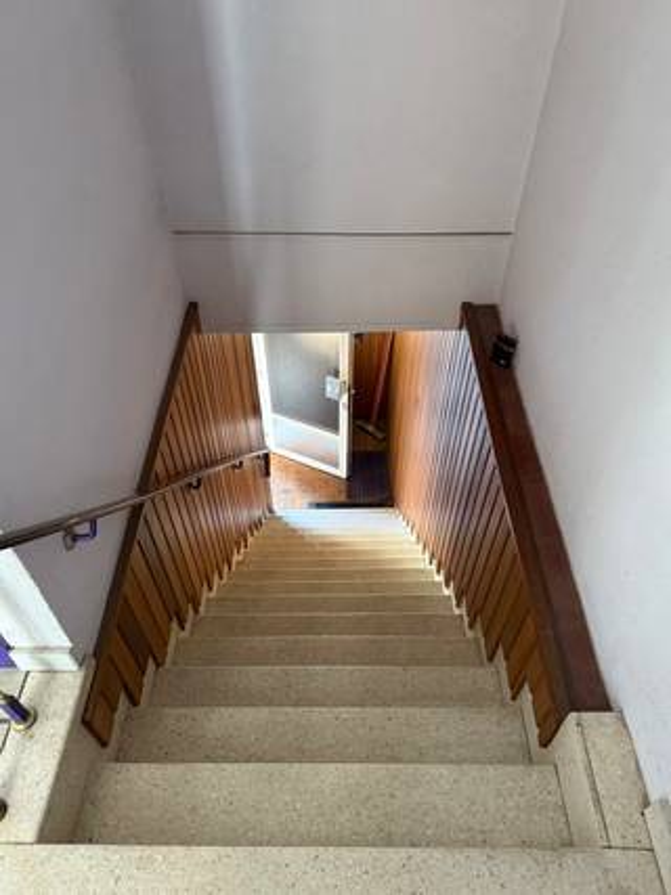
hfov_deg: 56.8
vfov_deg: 71.6
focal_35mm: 24
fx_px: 621
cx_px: 336
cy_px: 448
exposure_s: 1/53
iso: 800
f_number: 1.78
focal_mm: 6.76
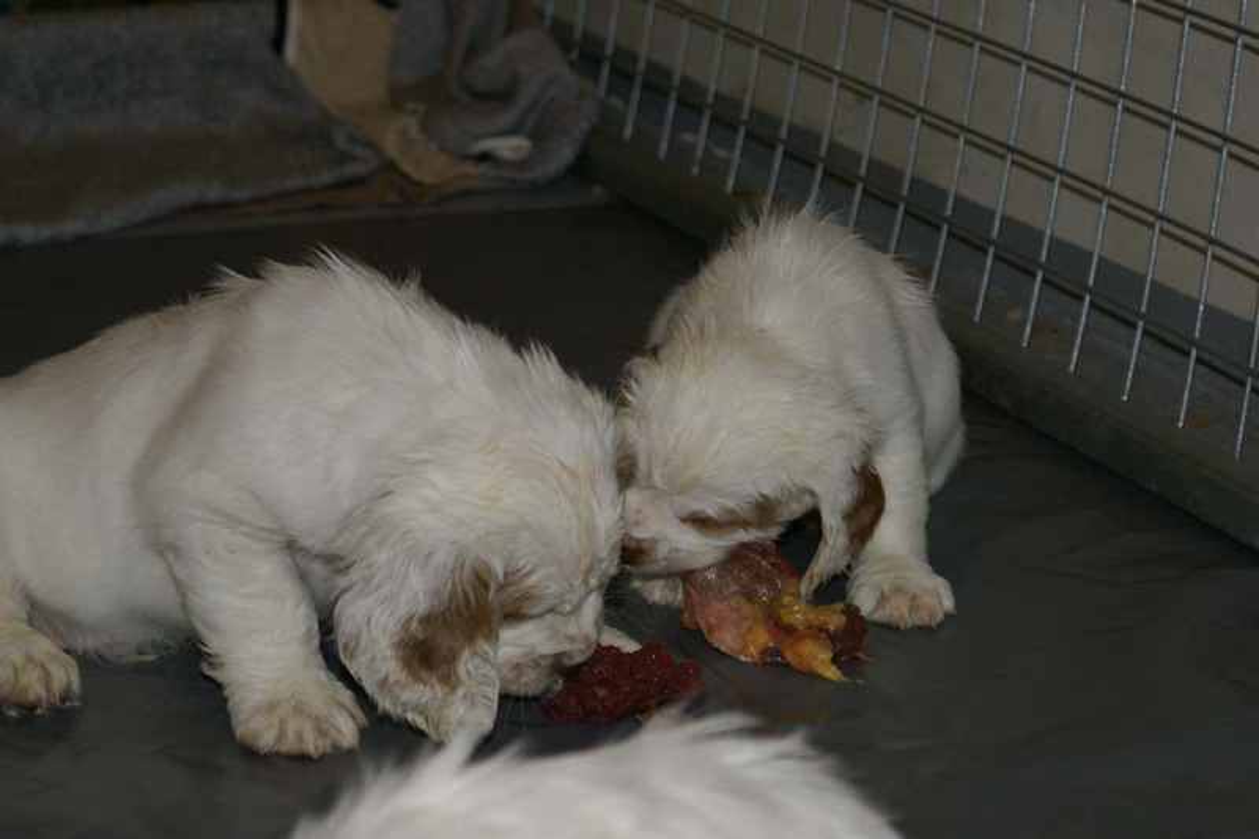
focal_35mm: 105
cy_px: 420
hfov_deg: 19.5
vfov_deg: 13.0
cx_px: 630
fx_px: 3671
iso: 400
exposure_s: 1/125
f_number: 5.6
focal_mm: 70
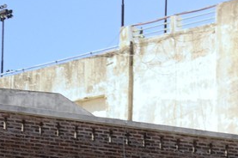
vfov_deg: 3.3
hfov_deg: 5.0
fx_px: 2674
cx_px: -258
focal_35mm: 405
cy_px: 424
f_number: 8
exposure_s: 1/250
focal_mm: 70
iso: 200
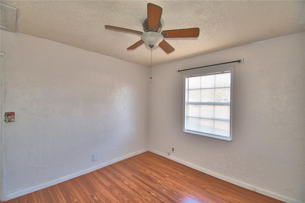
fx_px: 127
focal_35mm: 15
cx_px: 152
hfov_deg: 100.4
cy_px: 102
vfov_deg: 77.3
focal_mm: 10
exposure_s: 1/60
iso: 200
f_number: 4.5
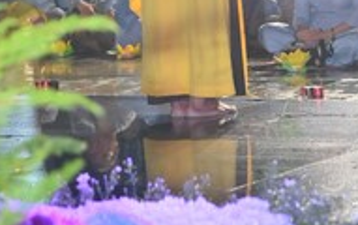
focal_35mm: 173
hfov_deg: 12.1
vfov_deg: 7.3
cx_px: 246
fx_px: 1690
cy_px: -227
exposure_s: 1/200
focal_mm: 50
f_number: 2.8
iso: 800
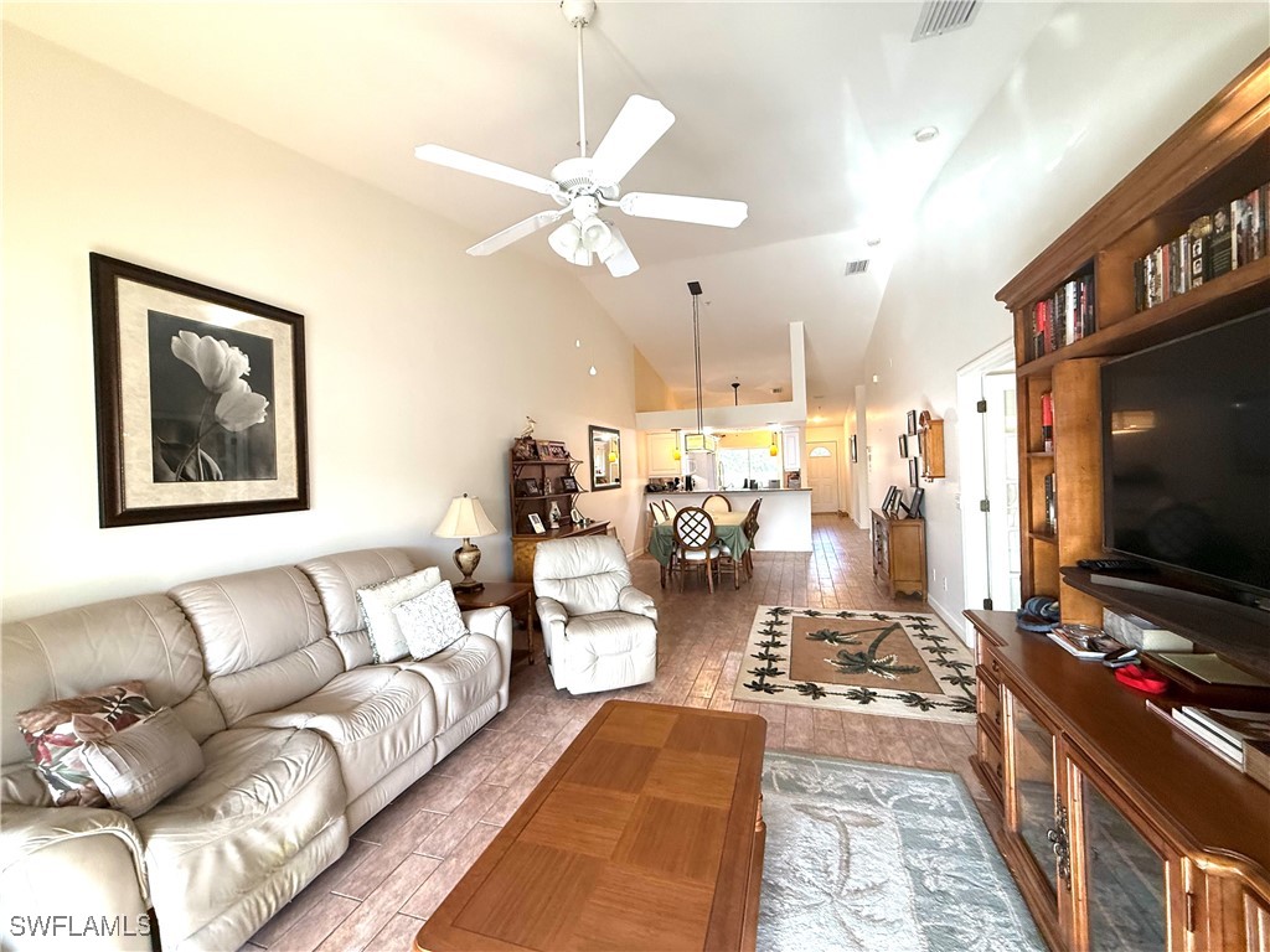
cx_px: 635
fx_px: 514
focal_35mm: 14
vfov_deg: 85.7
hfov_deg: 102.1
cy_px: 476
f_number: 2.2
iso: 250
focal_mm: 2.22
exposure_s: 1/120
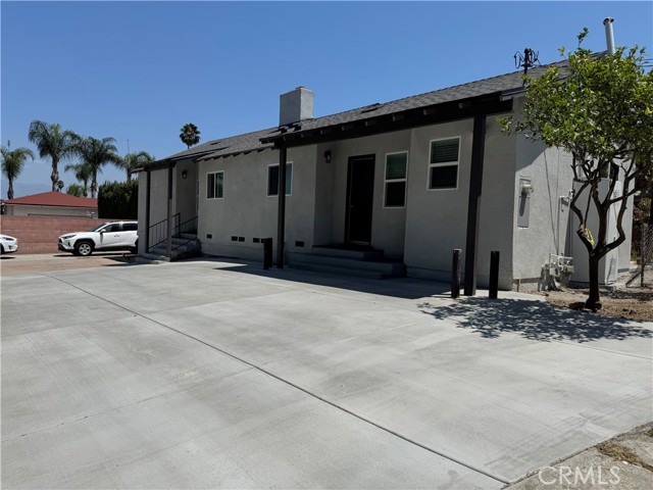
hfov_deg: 71.6
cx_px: 326
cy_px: 245
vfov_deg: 56.8
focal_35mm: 24
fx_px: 453
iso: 80
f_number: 1.78
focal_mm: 6.76
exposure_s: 1/7937
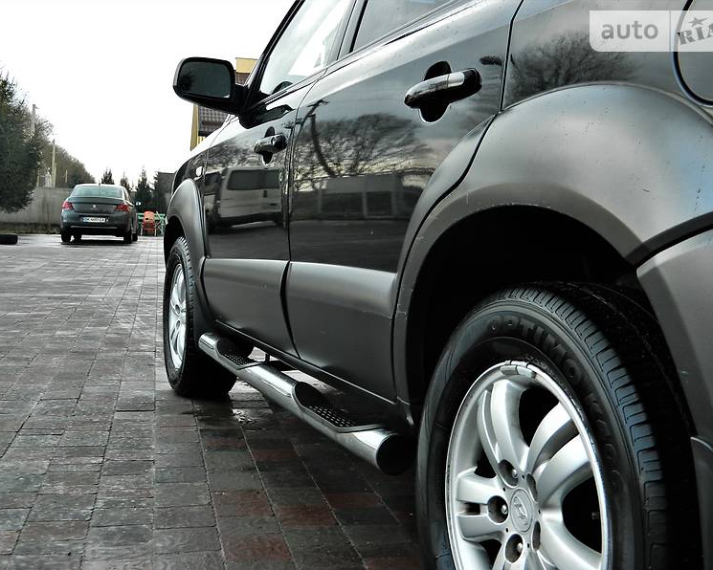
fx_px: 907
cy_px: 286
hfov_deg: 42.9
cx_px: 359
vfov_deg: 34.9
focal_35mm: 43
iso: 80
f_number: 3.5
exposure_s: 1/40
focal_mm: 7.3
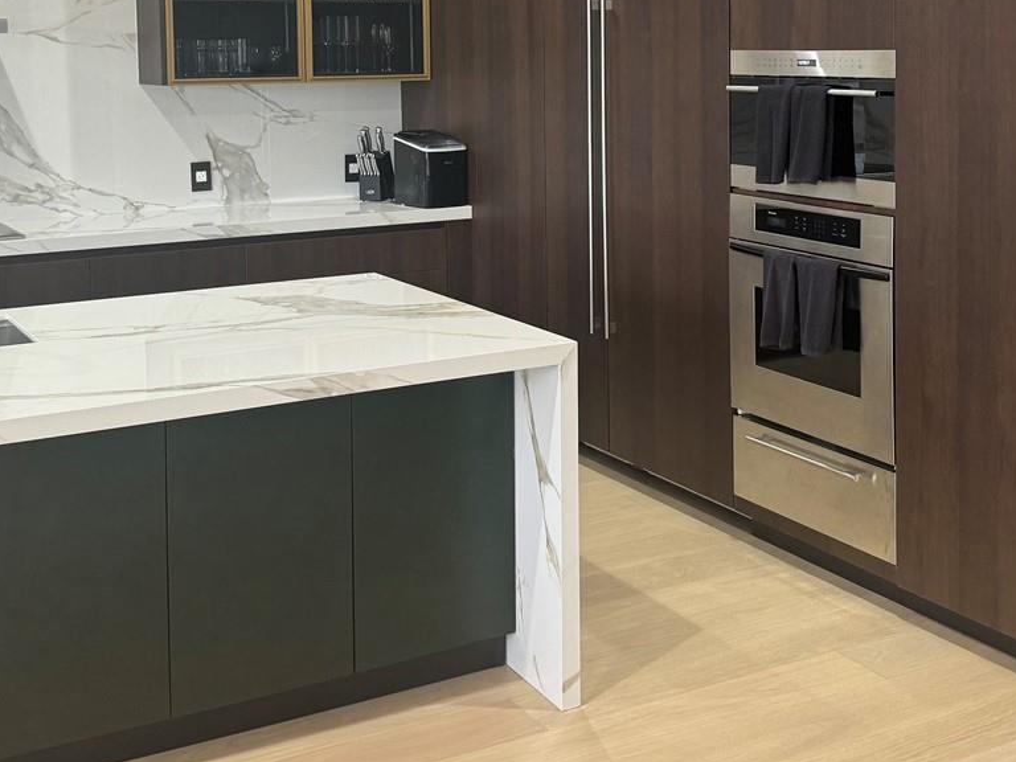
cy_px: 122
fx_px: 1468
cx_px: 546
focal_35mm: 50
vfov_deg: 28.3
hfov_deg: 38.2
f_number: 1.78
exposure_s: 1/60
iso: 200
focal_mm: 6.76
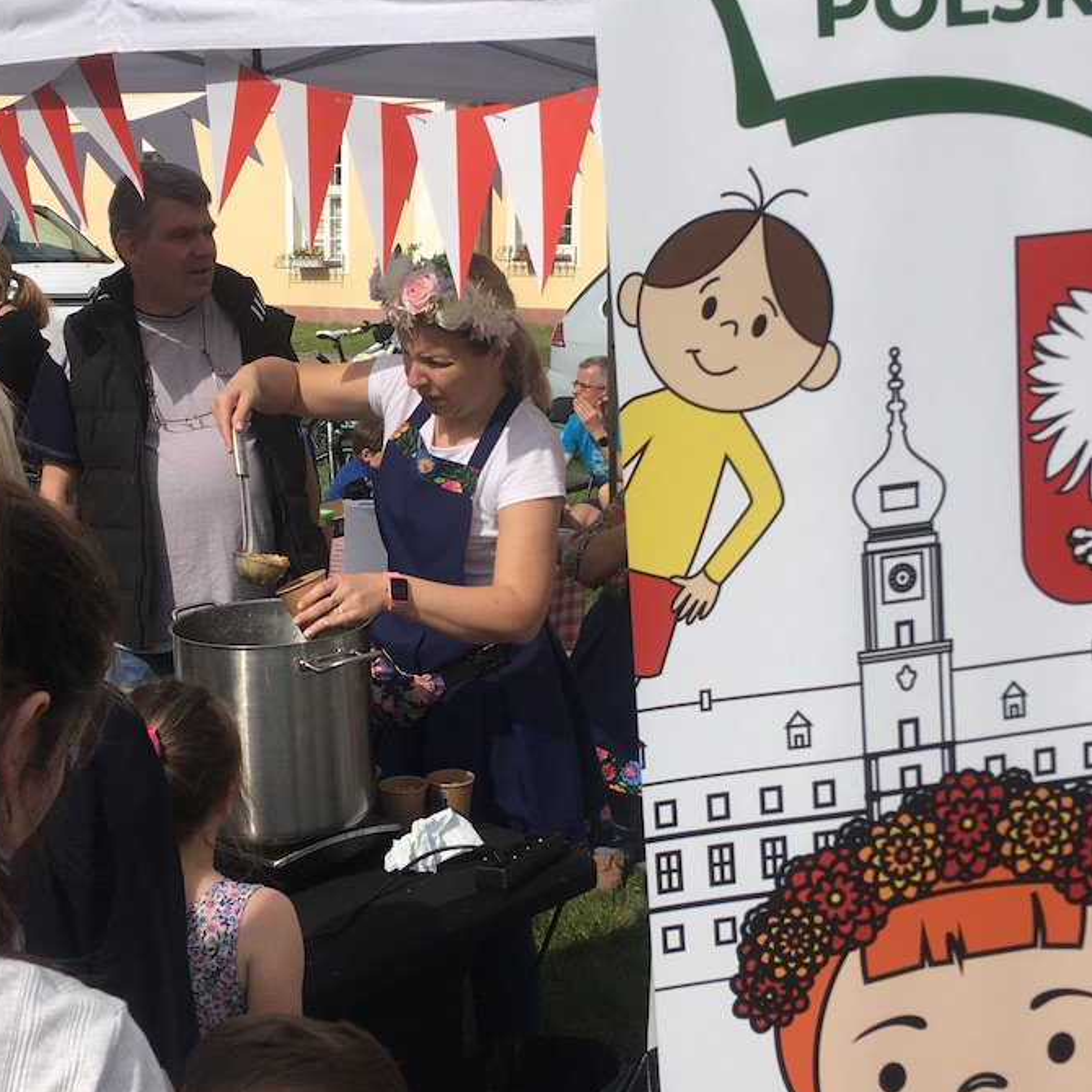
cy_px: 510
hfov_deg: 34.6
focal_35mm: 49
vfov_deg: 34.7
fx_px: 1749
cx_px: 473
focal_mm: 4.15
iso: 25
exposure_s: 1/2481
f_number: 2.2
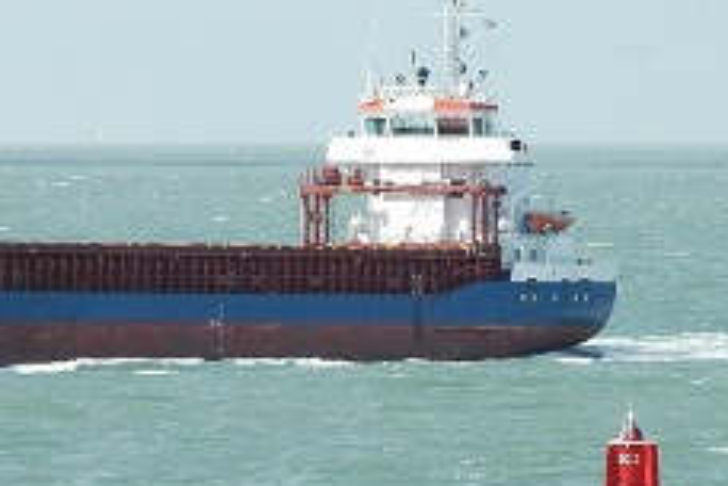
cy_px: 299
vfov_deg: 1.7
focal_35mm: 788
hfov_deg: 2.6
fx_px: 15934
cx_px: 421
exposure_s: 1/1000
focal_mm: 200
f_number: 11
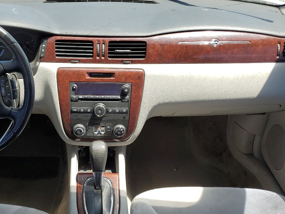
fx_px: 346
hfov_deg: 43.9
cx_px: 86
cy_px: 153
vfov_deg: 33.9
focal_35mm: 42
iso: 50
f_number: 1.5
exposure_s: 1/769
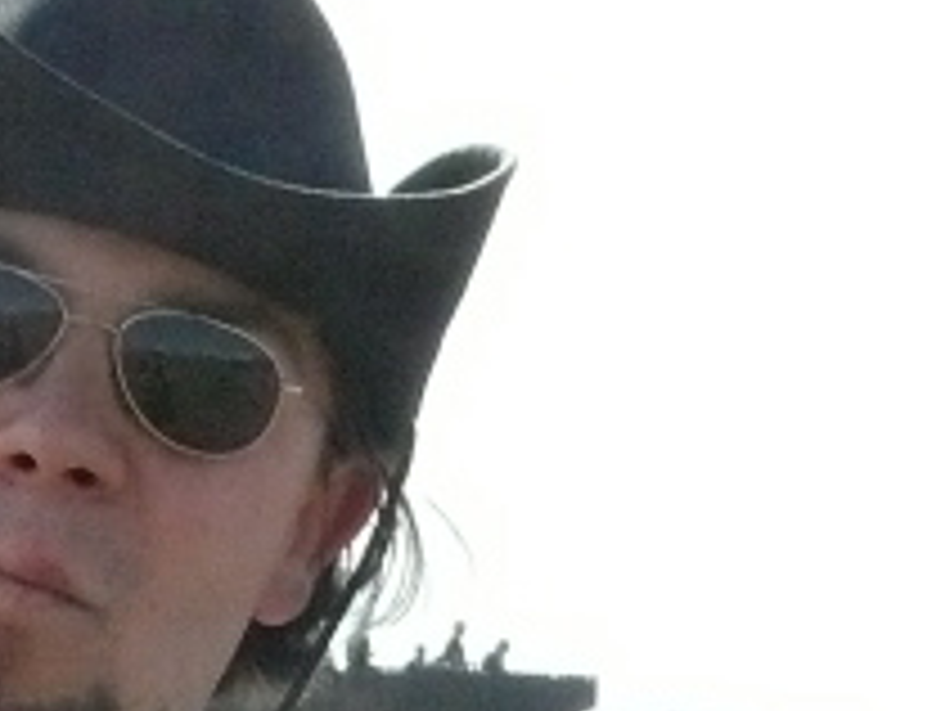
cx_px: 806
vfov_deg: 6.6
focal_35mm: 218
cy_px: 1472
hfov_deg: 9.1
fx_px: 5979
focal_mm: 9.8
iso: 400
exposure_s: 1/640
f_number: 8
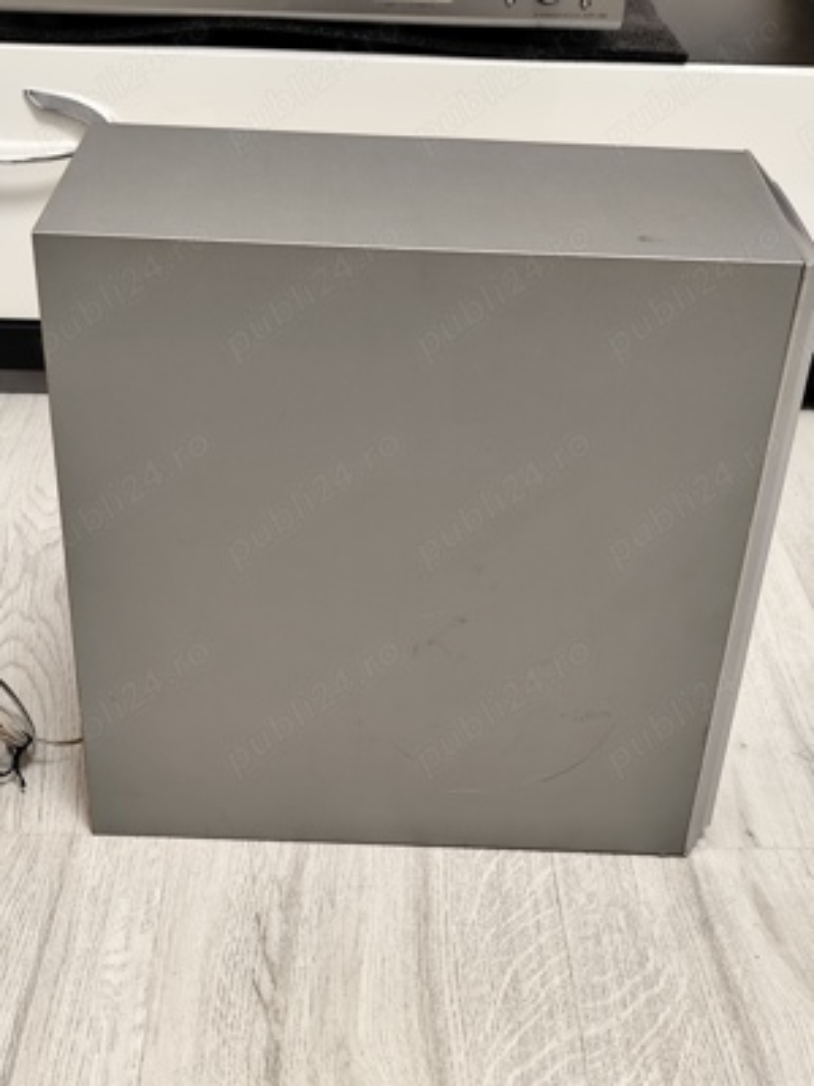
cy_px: 543
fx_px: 1442
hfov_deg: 31.5
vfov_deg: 41.2
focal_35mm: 46
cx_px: 407
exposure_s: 1/33.3
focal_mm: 6.14
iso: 320
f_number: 1.65
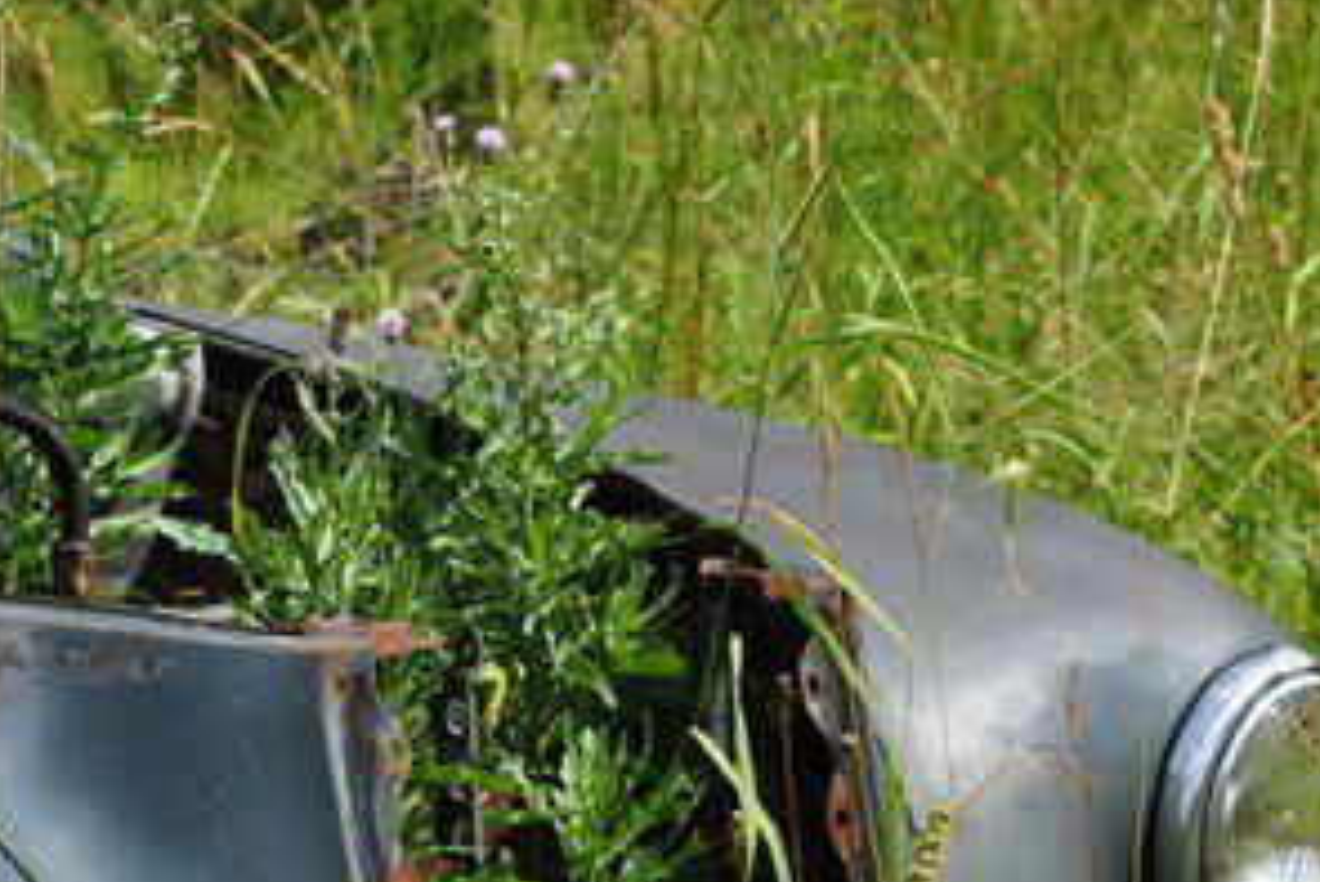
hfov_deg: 7.4
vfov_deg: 5.0
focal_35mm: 276
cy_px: 795
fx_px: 10128
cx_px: 125
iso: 200
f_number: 10
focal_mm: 85
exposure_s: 1/250
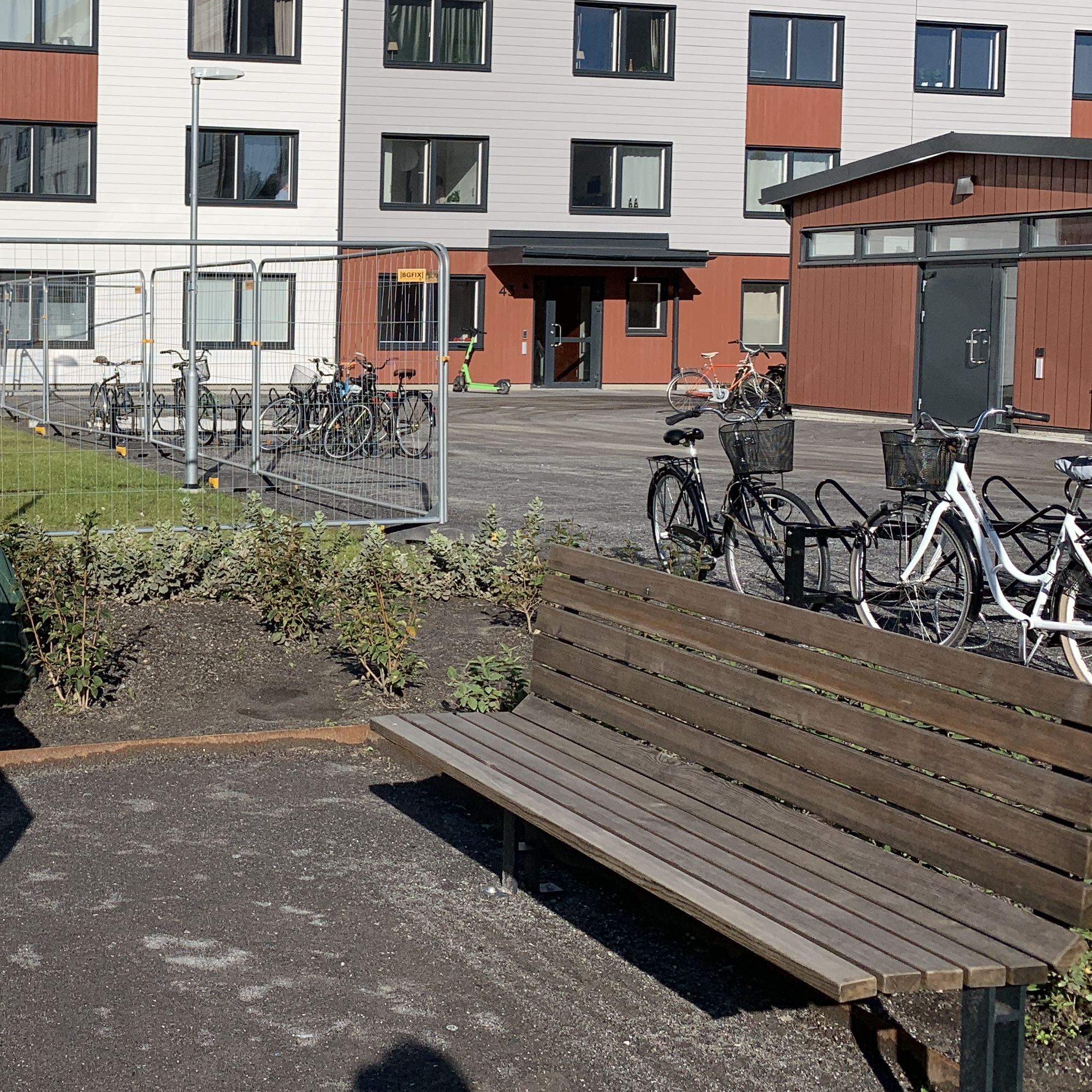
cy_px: 398
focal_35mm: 47
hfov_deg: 34.0
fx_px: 1677
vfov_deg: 35.8
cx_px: 103
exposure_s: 1/4673
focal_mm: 4.25
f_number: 1.8
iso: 25
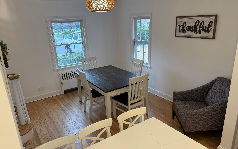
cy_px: 77
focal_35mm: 26
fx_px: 169
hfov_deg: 70.4
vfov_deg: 47.6
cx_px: 117
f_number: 1.78
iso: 125
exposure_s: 1/120
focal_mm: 6.76
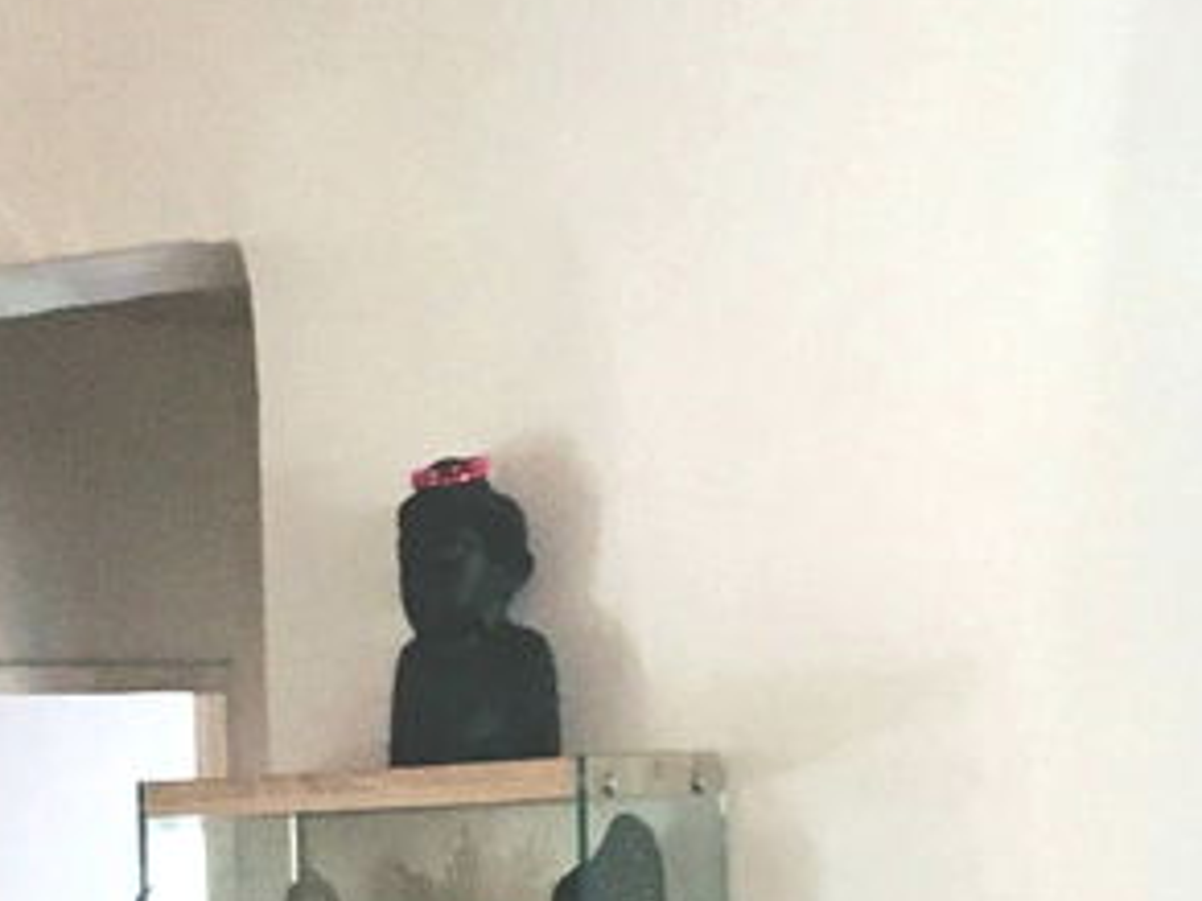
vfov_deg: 8.9
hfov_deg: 12.2
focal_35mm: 159
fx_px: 5521
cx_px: -169
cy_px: 1679
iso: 200
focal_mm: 4.15
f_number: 2.2
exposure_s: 1/33
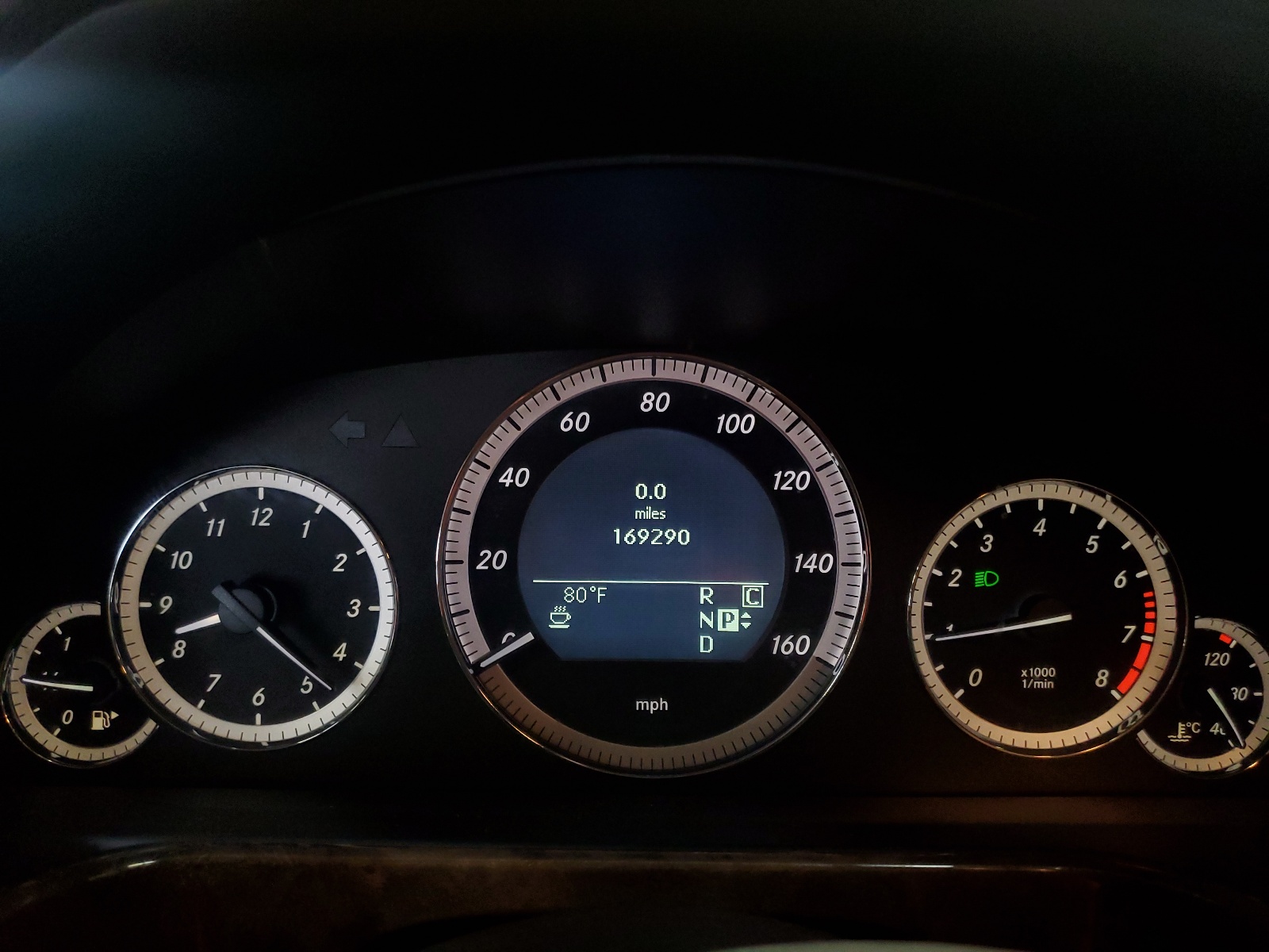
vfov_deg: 53.1
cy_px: 476
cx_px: 634
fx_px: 953
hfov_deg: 67.3
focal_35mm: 26
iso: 226
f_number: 1.5
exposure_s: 1/60.2
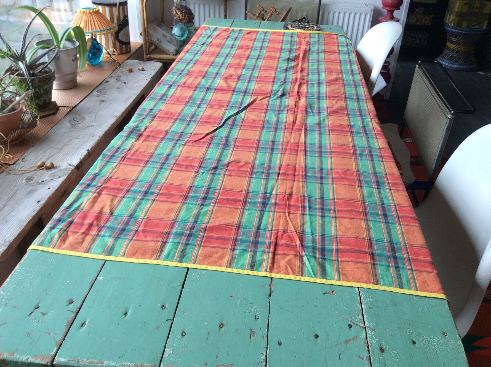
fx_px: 453
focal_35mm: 32
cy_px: 184
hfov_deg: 56.9
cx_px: 246
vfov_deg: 44.1
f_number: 2.4
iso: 40
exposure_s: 1/25
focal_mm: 3.3
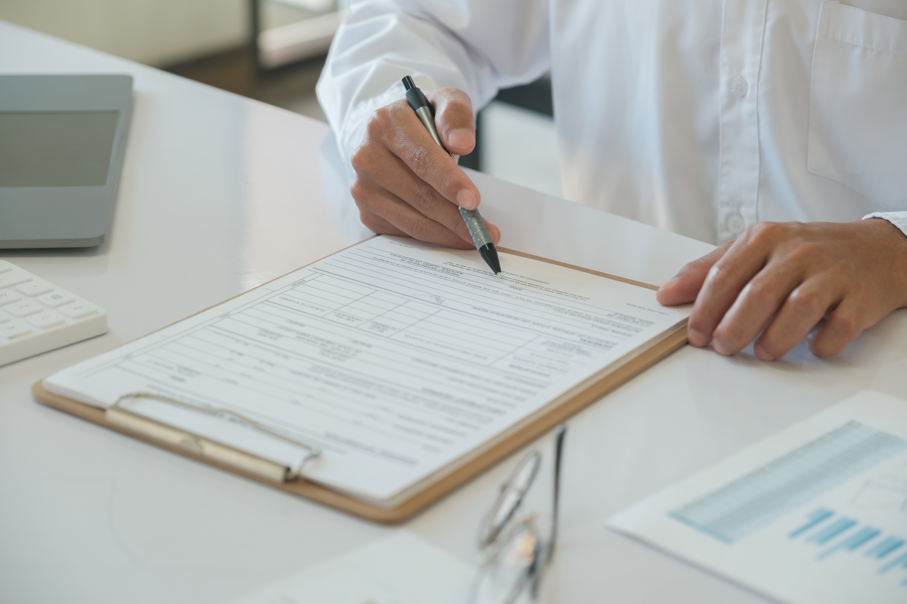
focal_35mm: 77
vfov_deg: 17.7
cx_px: 454
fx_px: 1940
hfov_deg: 26.3
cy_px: 302
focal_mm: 51.6
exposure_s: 1/60
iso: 500
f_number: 2.8
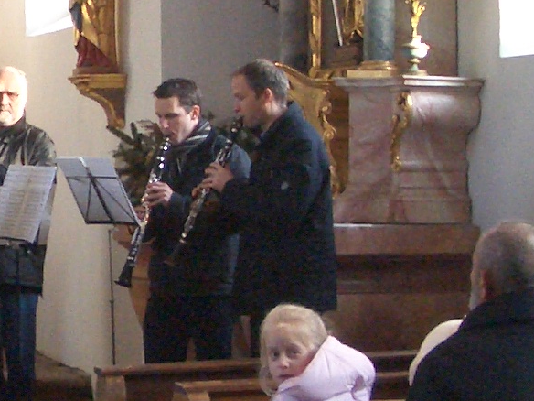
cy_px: 131
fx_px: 2129
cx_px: -99
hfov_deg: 13.9
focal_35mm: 138
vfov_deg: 10.7
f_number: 2.6
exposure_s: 1/100
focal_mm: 5.8
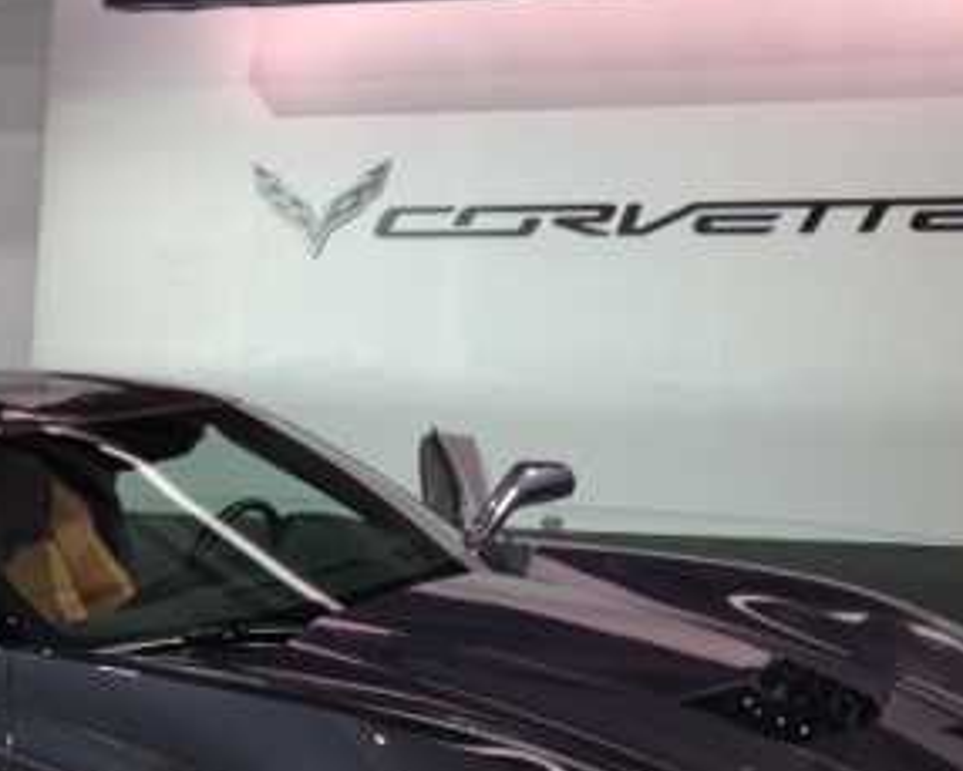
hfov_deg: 26.1
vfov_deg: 20.8
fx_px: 2053
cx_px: 249
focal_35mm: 72
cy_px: 690
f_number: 2.4
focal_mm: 4.13
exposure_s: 1/60
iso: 50
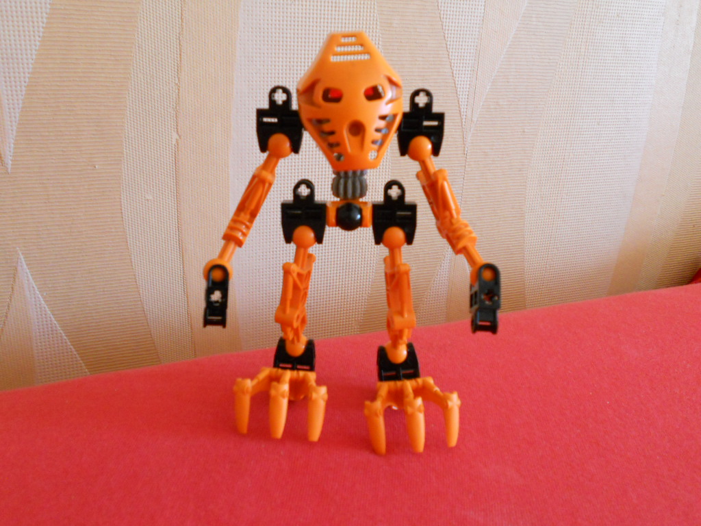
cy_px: 263
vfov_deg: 44.2
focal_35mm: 32
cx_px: 350
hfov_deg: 56.8
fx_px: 648
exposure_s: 1/30
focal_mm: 5.8
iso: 320
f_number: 3.5
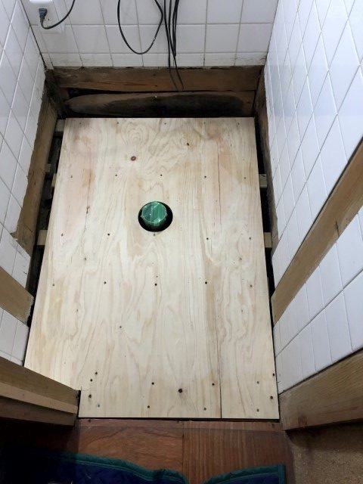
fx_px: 405
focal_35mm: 29
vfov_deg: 61.7
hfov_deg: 48.2
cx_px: 182
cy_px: 242
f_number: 2.2
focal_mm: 4.15
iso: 100
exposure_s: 1/30
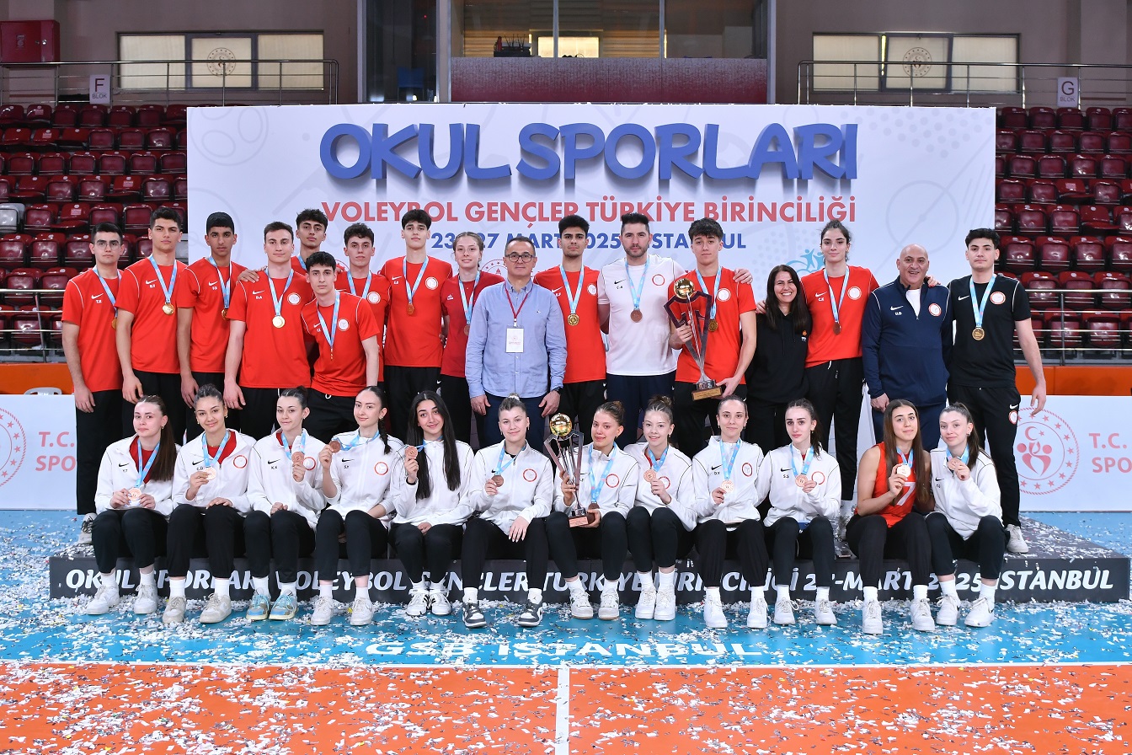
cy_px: 378
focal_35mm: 36
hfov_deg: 53.1
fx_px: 1132
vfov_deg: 36.9
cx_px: 566
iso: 640
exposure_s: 1/1000
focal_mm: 24
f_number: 4
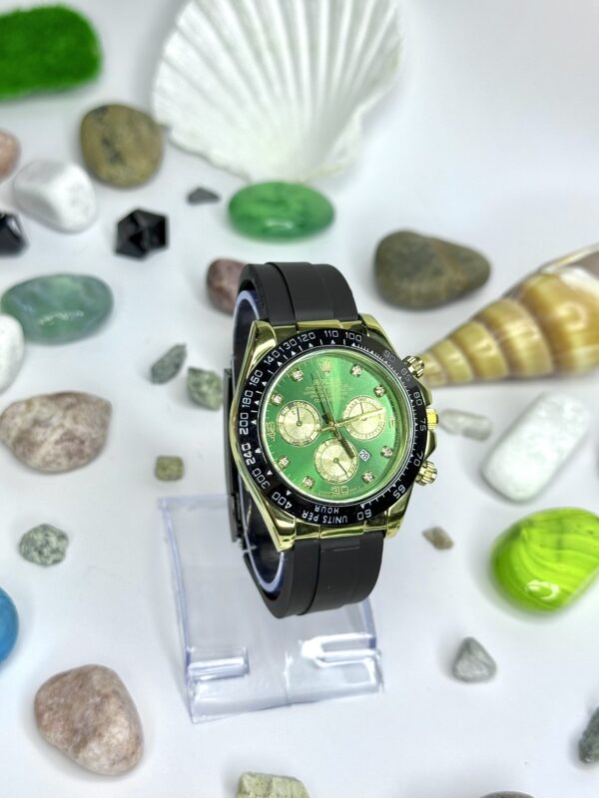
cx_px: 300
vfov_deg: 39.7
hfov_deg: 30.3
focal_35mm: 48
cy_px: 399
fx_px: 1107
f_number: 1.78
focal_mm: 6.76
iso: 64
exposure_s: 1/286
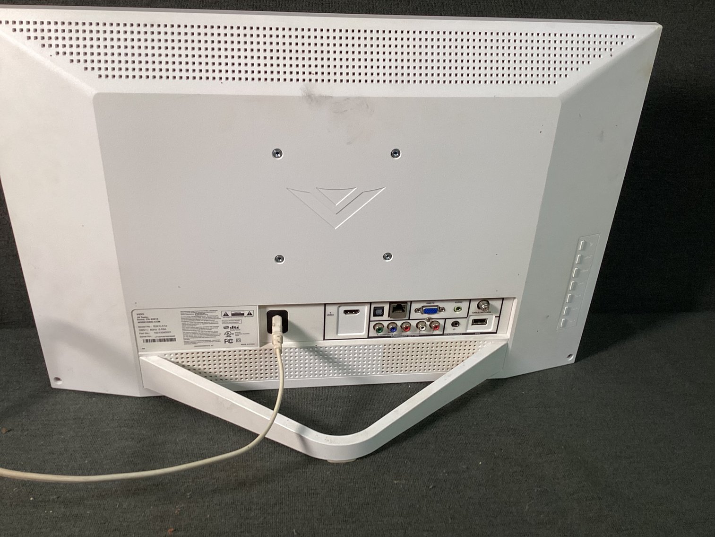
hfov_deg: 58.3
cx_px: 358
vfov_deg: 45.4
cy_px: 268
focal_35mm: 31
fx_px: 640
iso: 80
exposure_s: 1/60
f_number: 2.4
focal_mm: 3.3
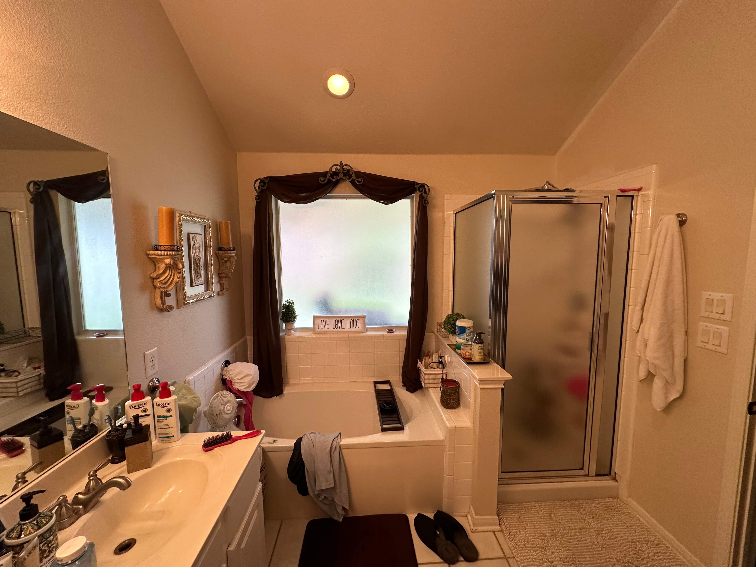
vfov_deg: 85.7
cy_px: 284
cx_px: 378
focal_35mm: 14
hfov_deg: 102.1
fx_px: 306
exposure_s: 1/120
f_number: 2.2
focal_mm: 2.22
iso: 200
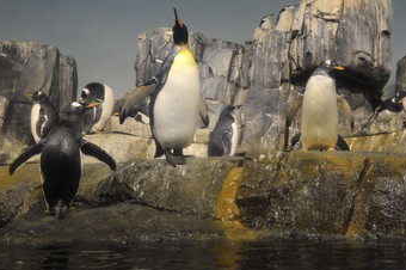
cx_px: 244
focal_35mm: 47
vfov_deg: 28.6
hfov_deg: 41.8
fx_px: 530
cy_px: 129
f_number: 5.6
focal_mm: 38
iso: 800
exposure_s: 1/80
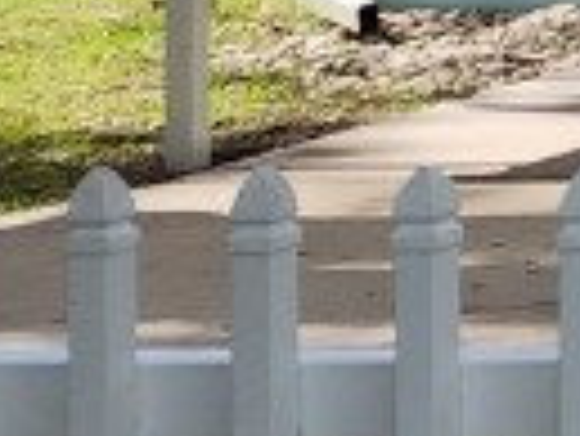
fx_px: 3052
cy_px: -391
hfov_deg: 7.9
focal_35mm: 182
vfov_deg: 7.9
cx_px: 2176
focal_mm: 6.4
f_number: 1.8
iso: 12
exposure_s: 1/682
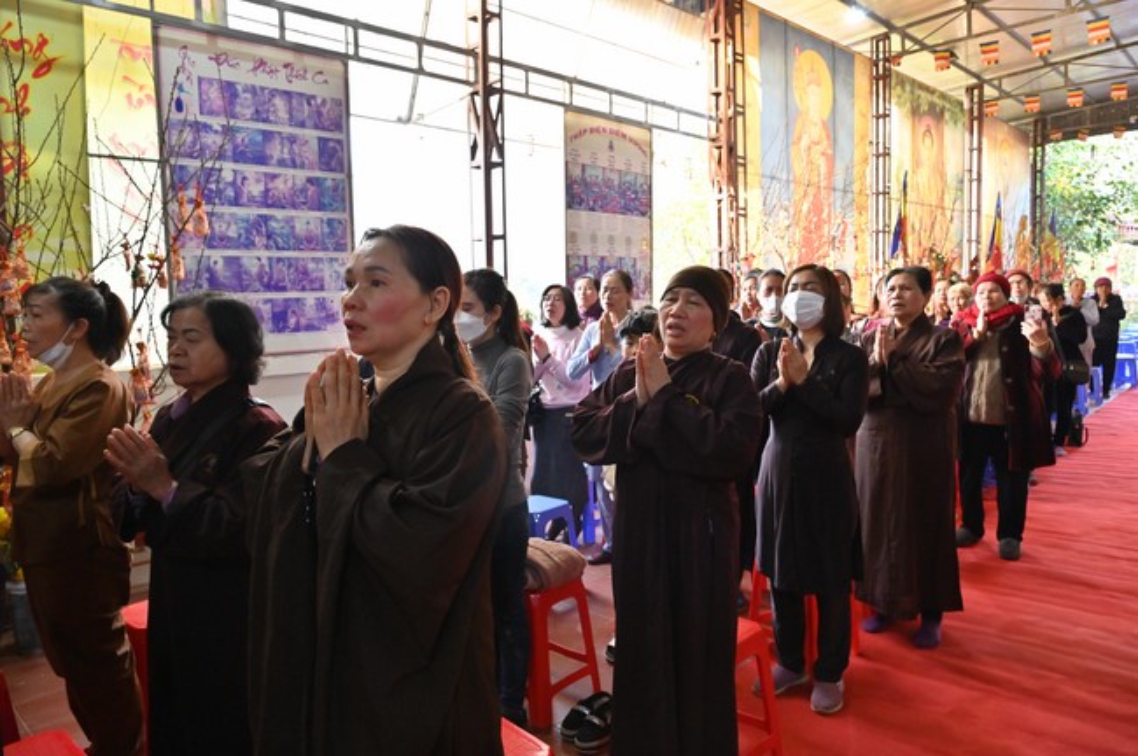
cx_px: 569
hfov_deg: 73.8
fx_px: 758
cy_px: 378
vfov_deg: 53.0
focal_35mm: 24
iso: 3200
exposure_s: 1/125
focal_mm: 24
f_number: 6.3
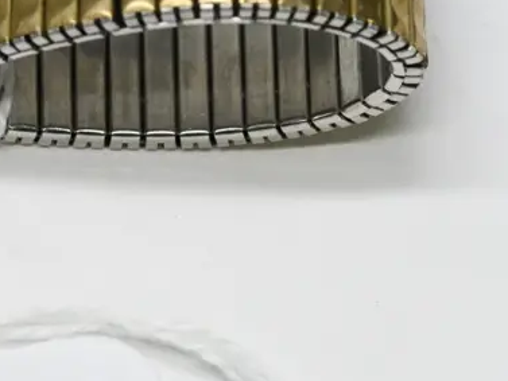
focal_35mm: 326
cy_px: -12
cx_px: -132
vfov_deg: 4.6
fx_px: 4786
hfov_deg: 6.0
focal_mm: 60
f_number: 5.6
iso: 3200
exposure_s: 1/250
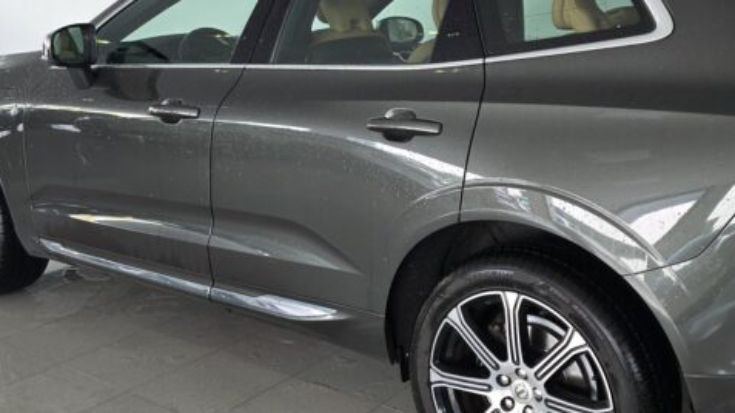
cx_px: 465
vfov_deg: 28.2
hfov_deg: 47.9
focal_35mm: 42
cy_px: 142
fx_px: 818
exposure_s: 1/100
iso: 200
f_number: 1.7
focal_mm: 6.3
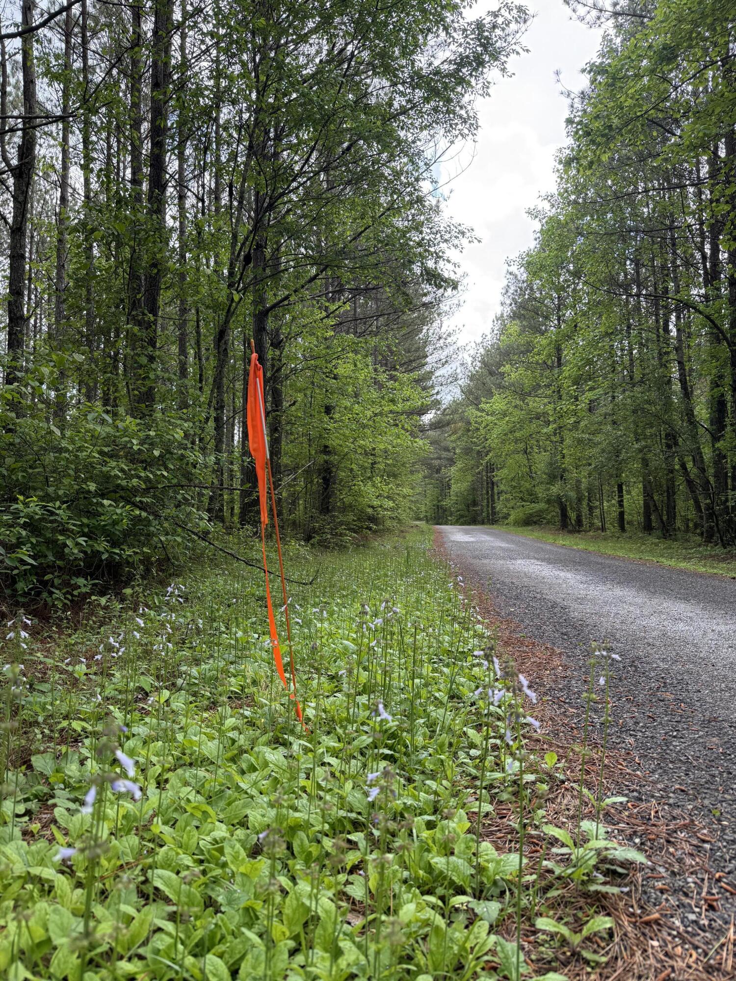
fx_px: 680
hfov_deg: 56.8
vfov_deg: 71.6
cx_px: 368
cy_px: 490
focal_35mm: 24
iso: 100
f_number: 1.78
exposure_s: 1/269
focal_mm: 6.76
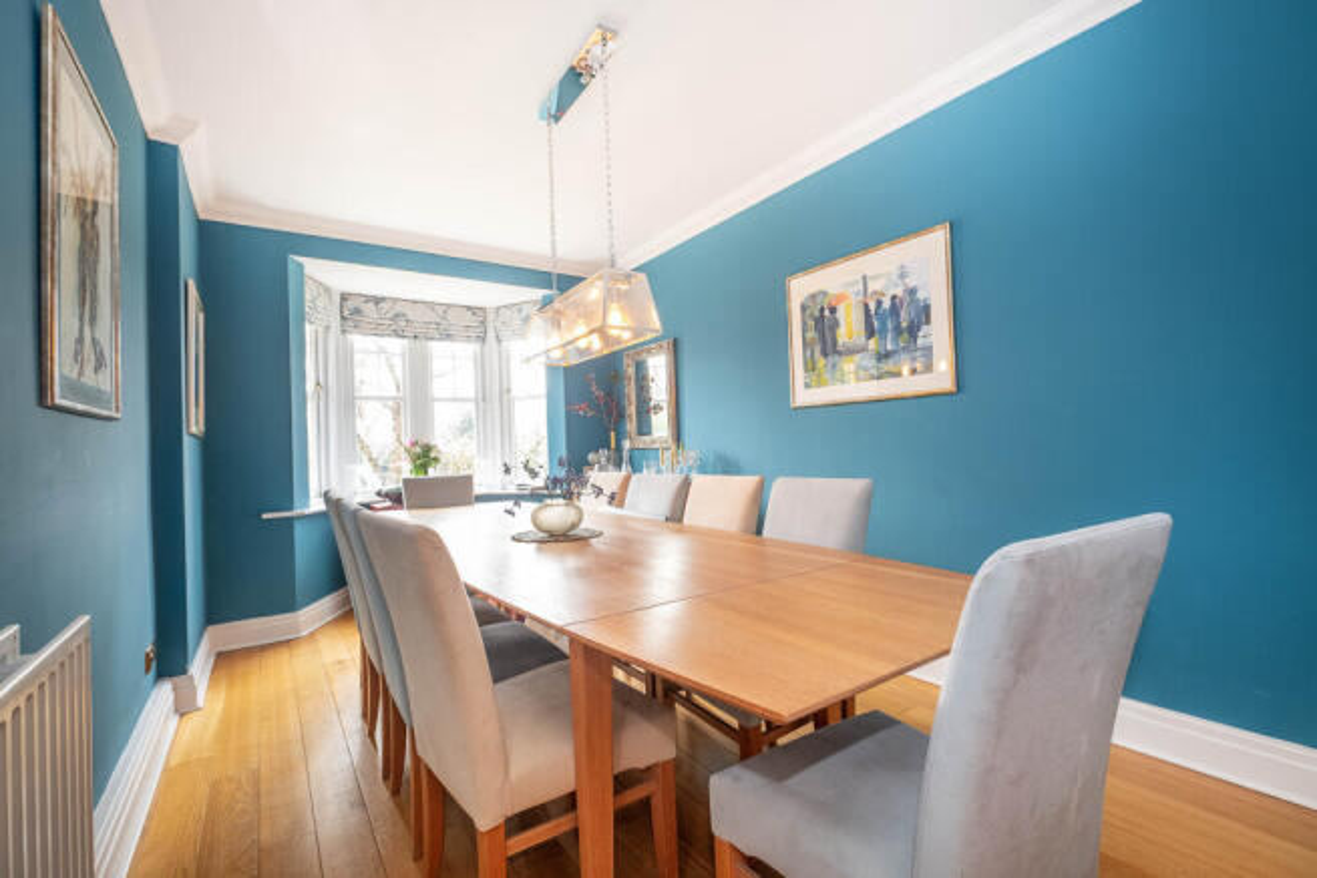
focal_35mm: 15
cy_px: 439
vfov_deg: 77.4
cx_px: 658
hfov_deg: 100.4
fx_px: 549
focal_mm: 10
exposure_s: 1/20
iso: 400
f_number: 6.4
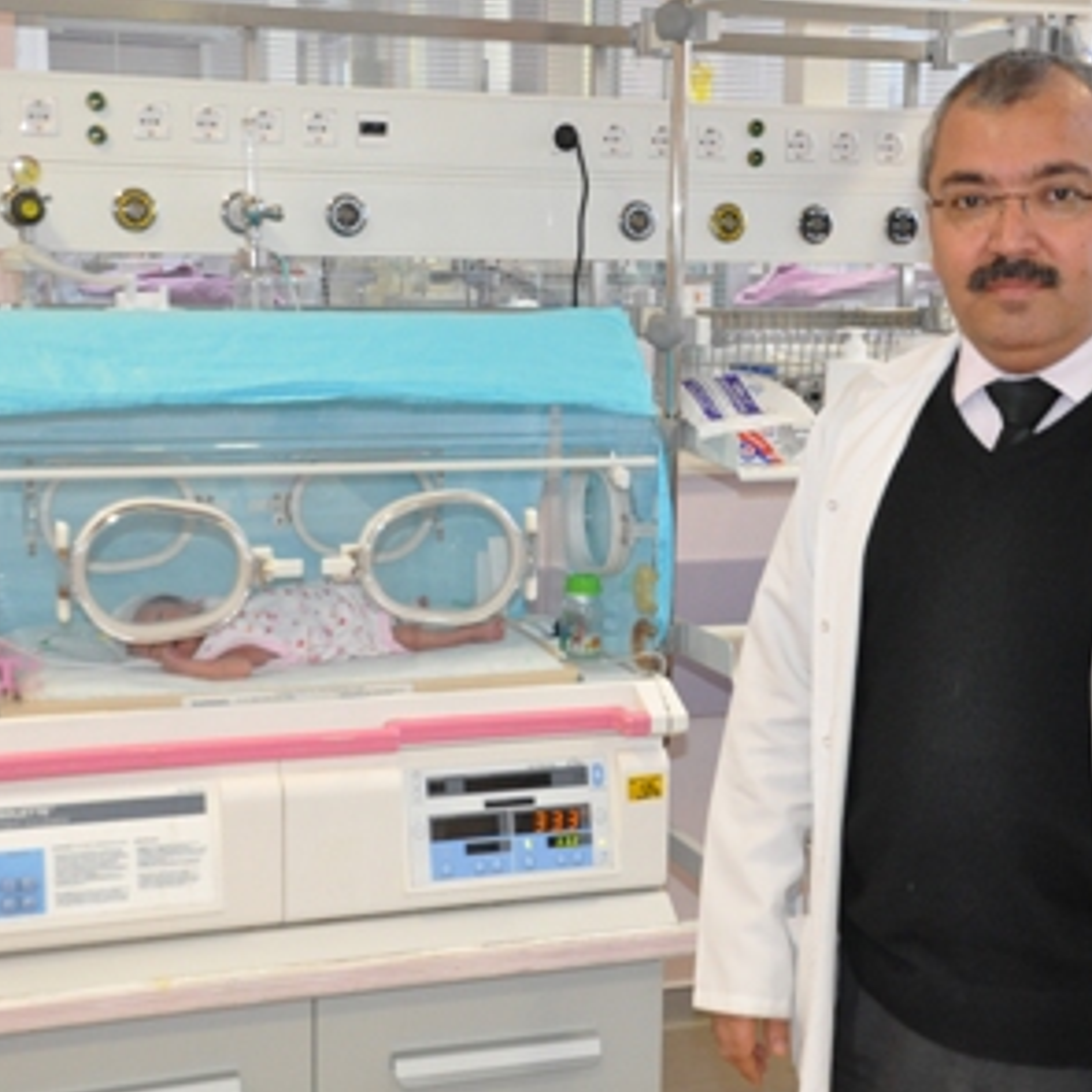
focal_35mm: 62
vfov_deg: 27.7
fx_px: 2213
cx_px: 614
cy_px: 548
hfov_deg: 27.7
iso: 2500
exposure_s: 1/80
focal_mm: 32
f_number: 5.6
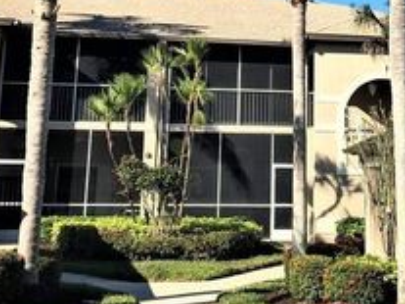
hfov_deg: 27.5
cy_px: 1
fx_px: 819
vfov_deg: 20.3
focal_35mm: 70
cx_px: 288
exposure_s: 1/1508
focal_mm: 4.15
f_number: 2.2
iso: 25
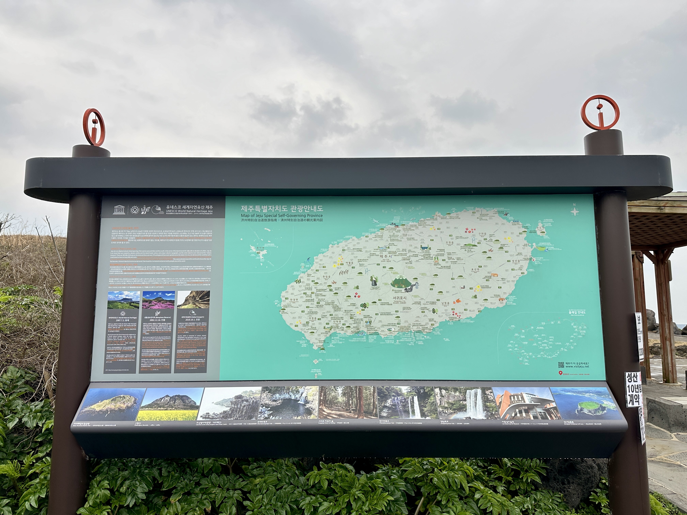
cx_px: 344
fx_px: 476
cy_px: 258
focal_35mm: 24
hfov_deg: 71.6
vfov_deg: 56.8
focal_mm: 6.86
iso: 80
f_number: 1.78
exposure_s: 1/372
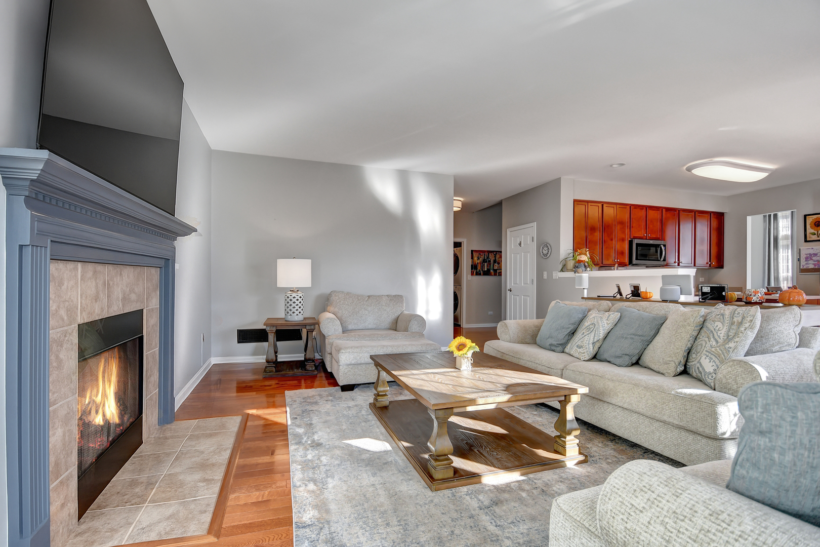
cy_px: 274
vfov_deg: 77.3
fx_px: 342
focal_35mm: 15
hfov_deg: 100.4
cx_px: 410
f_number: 3.5
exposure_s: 1/125
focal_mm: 10
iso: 200
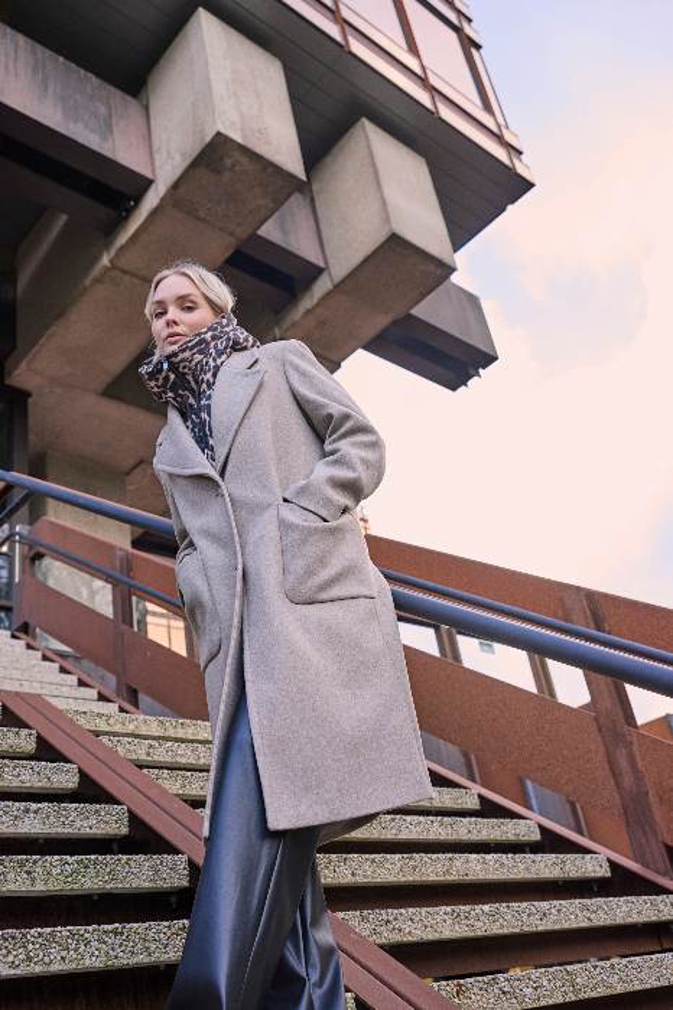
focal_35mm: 34
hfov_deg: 38.8
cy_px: 505
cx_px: 336
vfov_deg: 55.8
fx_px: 954
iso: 500
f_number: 5
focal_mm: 34
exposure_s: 1/160
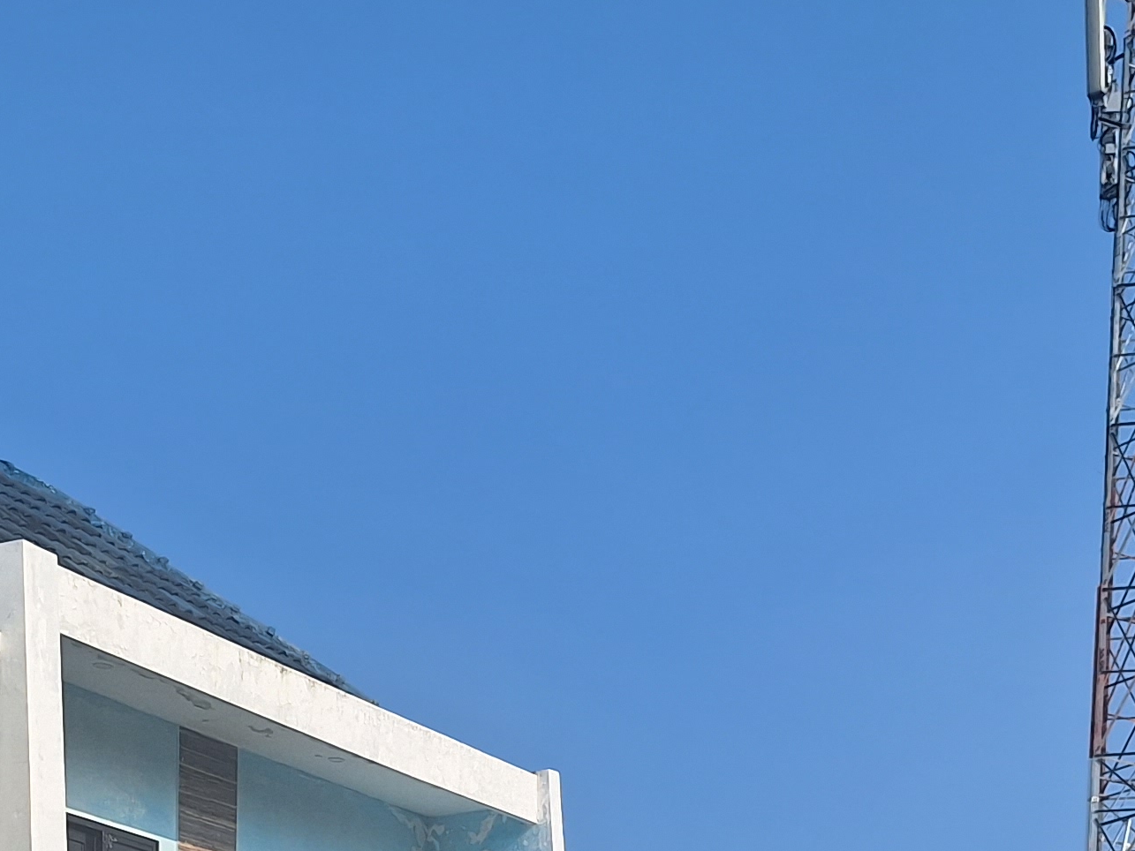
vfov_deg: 18.2
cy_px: 1231
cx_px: 655
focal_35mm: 73
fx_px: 2394
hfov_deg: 26.6
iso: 40
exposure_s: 1/3279
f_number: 1.8
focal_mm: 5.54
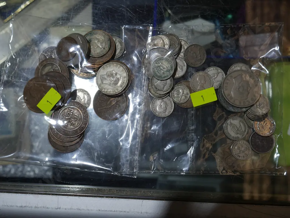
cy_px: 109
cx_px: 145
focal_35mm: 40
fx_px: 335
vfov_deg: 36.0
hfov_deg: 46.8
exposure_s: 1/125
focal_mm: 20
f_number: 5
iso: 200
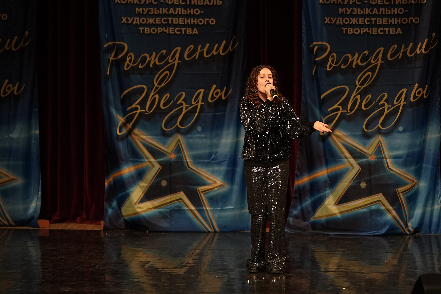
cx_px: 220
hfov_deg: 10.2
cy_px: 147
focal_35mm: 202
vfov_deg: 6.8
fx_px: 2474
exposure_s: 1/500
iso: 1600
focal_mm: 135
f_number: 2.8
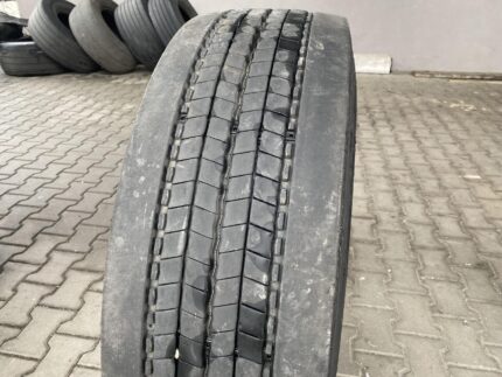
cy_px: 188
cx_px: 251
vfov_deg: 53.1
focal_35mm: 26
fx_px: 377
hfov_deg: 67.3
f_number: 1.8
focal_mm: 4.25
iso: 100
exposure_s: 1/122
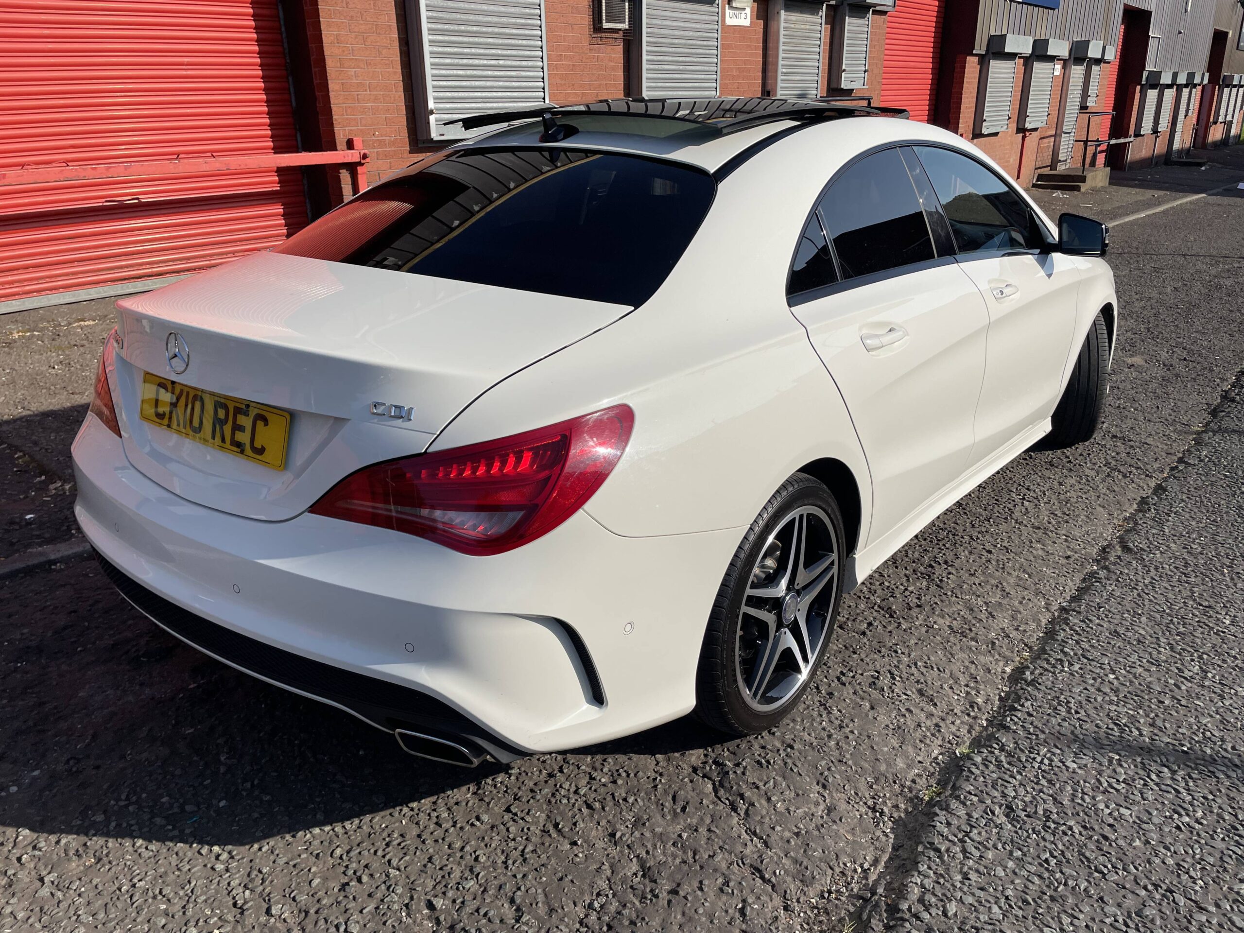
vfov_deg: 53.1
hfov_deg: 67.3
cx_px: 622
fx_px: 934
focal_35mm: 26
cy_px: 466
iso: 32
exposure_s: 1/5291
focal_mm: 4.2
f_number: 1.6
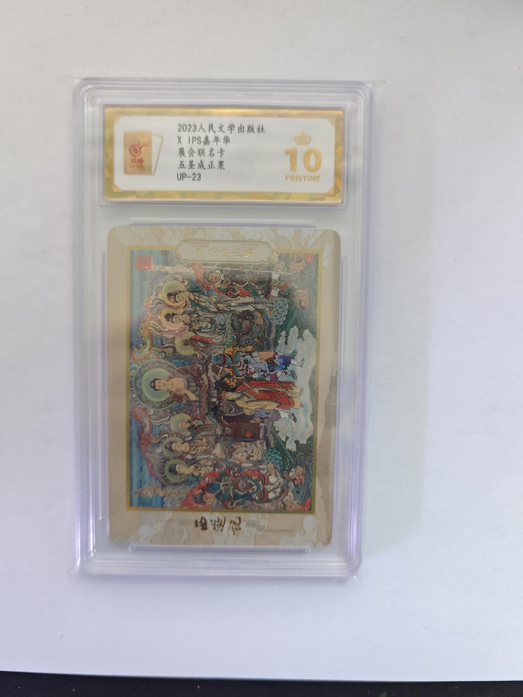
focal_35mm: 23
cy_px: 348
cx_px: 262
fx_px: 463
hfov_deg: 58.9
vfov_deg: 73.9
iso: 1000
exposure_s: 1/33.3
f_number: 1.6
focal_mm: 6.55
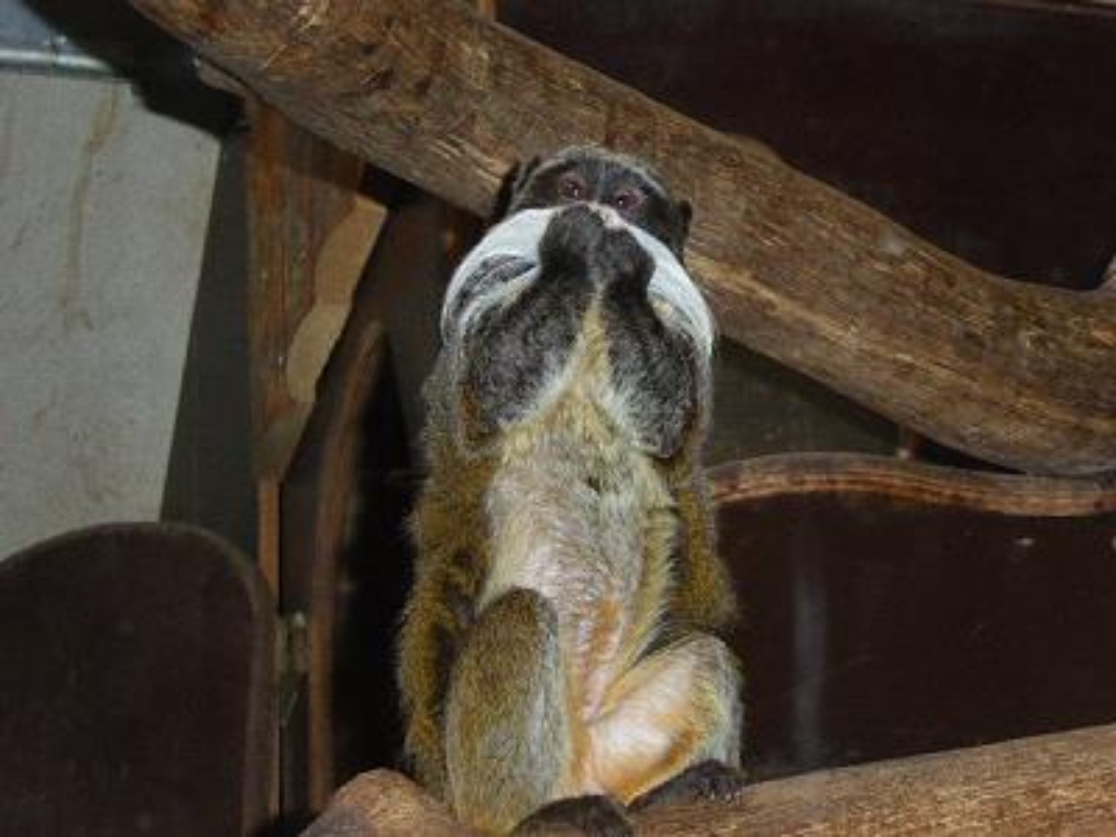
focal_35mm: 150
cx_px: 558
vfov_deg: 9.9
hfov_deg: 13.2
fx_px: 4836
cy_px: 418
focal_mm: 24.2
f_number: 5.3
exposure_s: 1/60
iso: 800
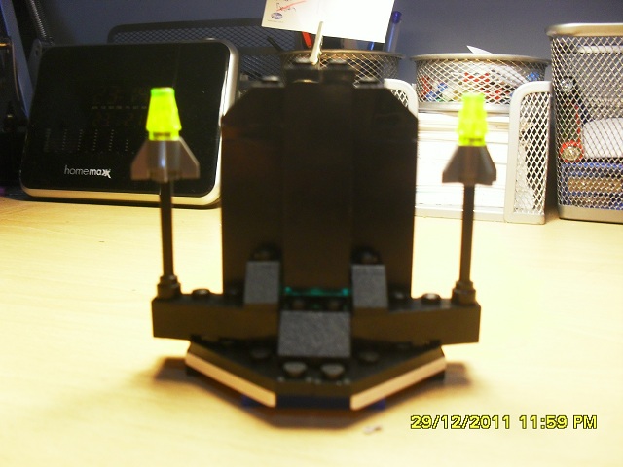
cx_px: 312
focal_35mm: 35
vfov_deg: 40.7
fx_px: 630
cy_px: 234
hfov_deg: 52.6
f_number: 3.2
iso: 160
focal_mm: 6.3
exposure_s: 1/30
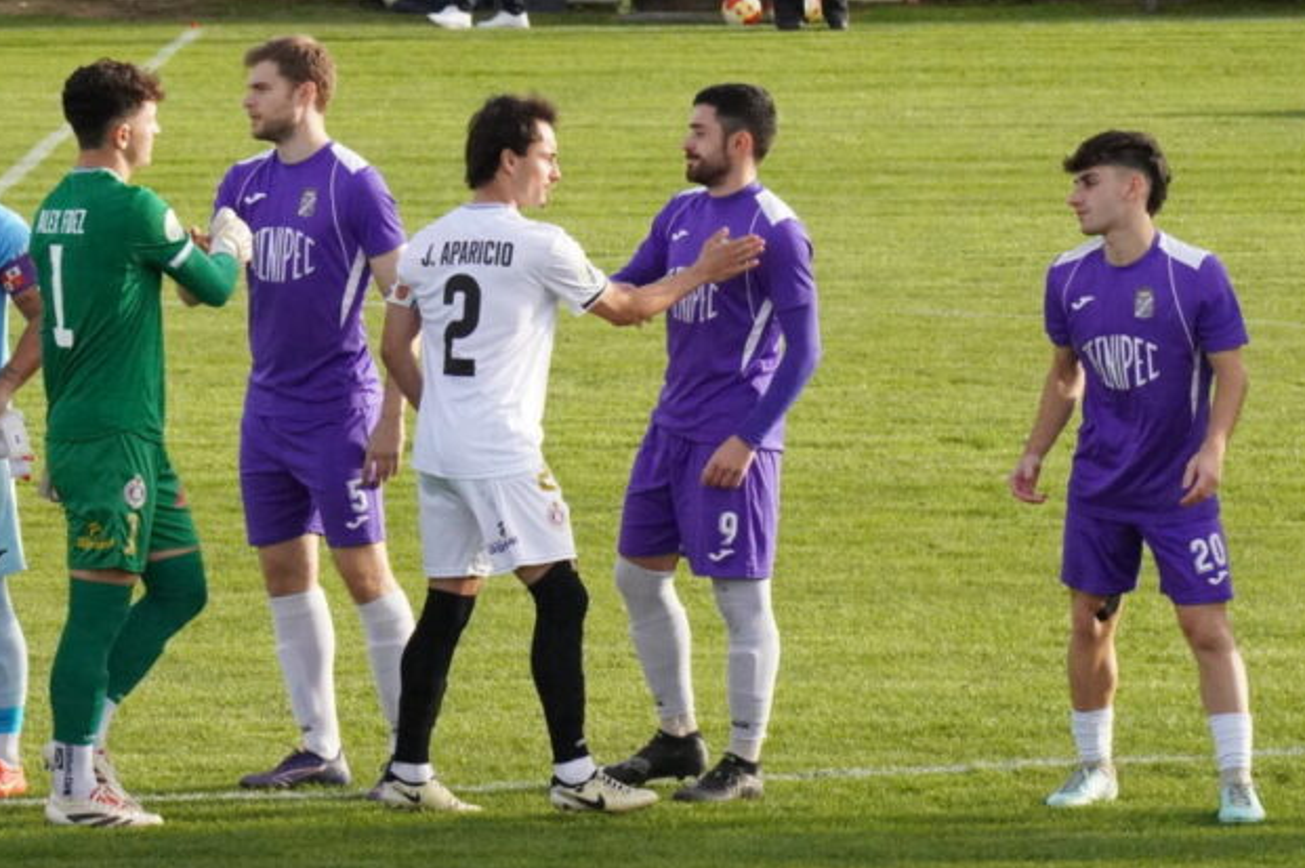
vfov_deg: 3.5
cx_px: 359
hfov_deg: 5.3
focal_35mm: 391
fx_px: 14162
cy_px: 327
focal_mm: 158
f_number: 11
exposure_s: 1/2000
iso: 6400
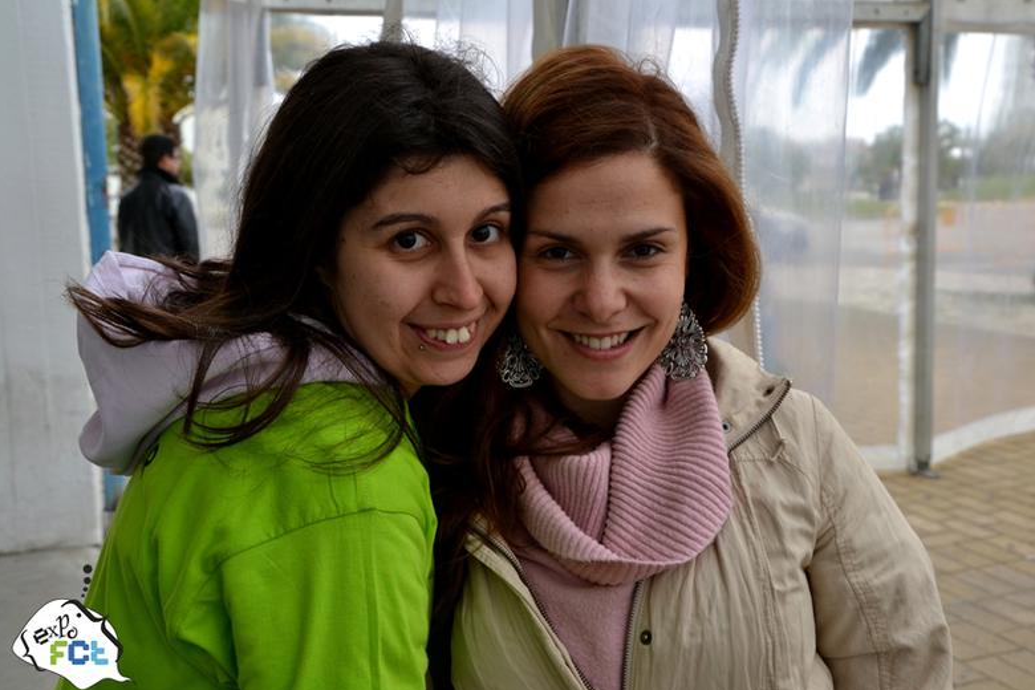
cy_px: 351
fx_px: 1150
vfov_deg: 33.4
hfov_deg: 48.5
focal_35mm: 40
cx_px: 527
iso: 160
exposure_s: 1/125
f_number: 5.6
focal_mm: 26
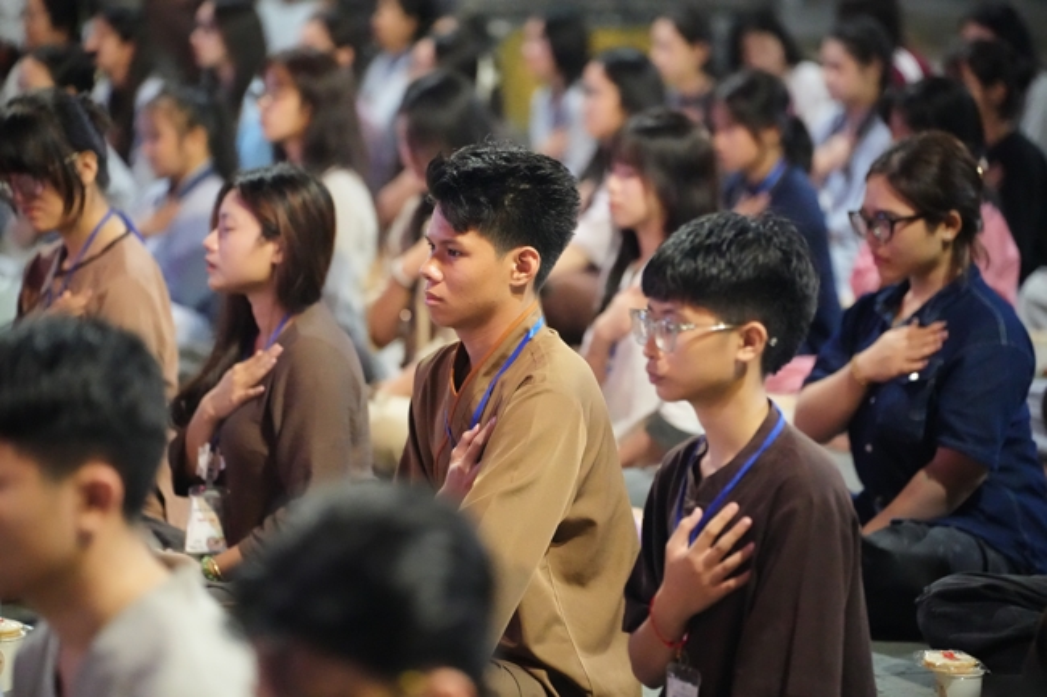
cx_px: 524
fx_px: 4361
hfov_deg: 13.7
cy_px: 348
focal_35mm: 150
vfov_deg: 9.1
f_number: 2.8
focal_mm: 150
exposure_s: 1/200
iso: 20000
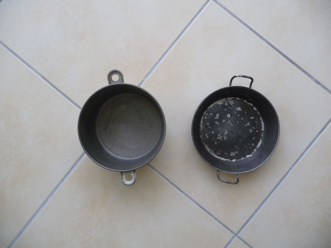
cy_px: 124
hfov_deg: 63.4
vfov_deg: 49.7
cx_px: 166
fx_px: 268
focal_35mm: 28
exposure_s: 1/50
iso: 100
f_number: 3.3
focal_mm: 4.7
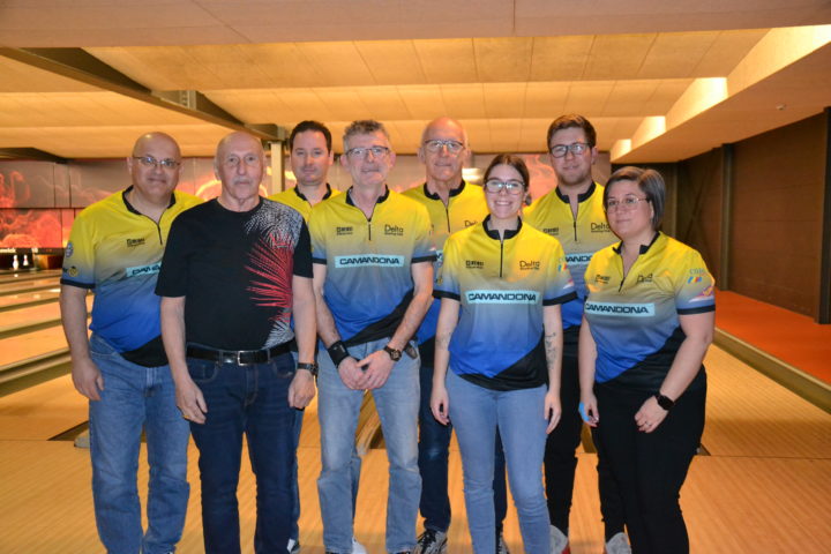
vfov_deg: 36.9
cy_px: 277
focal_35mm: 36
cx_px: 416
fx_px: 831
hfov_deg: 53.1
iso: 3200
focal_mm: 24
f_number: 3.8
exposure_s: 1/60
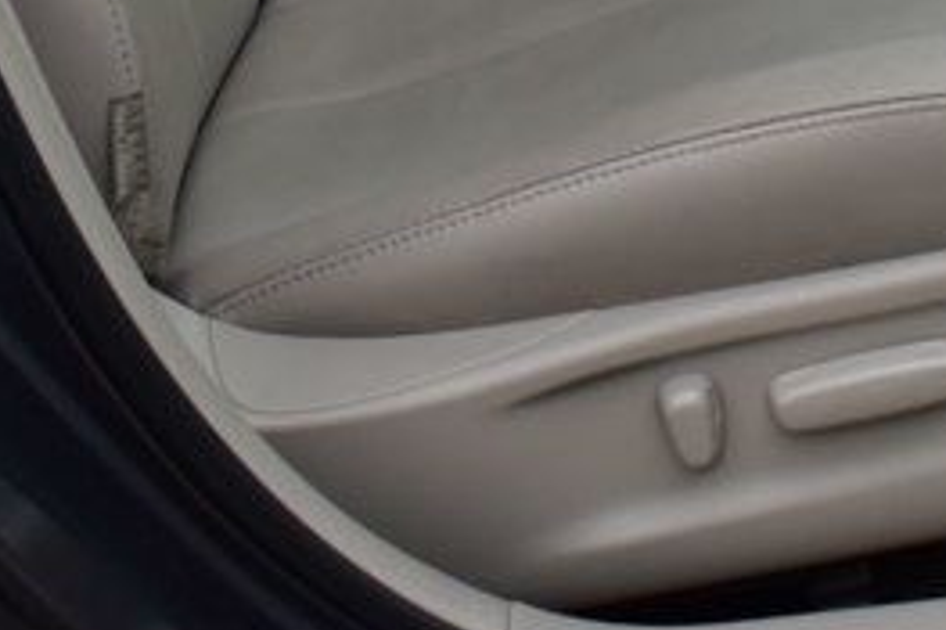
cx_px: 1115
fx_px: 2757
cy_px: -331
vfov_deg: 12.4
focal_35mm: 105
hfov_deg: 18.5
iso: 500
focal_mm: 18
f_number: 6.3
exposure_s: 1/15
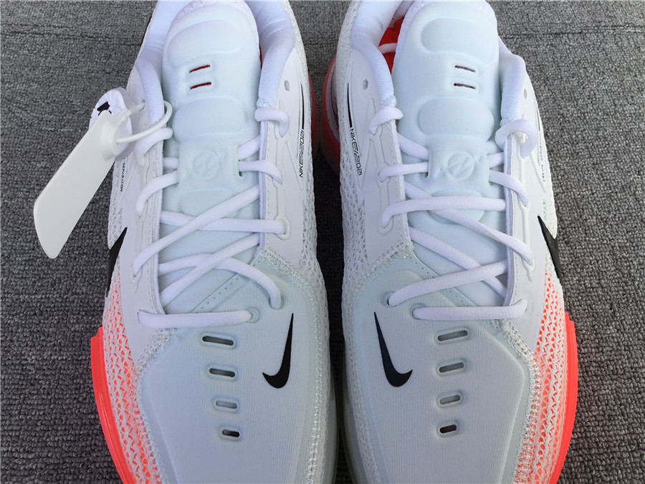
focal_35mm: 31
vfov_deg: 45.4
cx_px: 322
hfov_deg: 58.4
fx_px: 578
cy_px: 242
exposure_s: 1/715
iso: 25
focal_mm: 3.3
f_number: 2.4
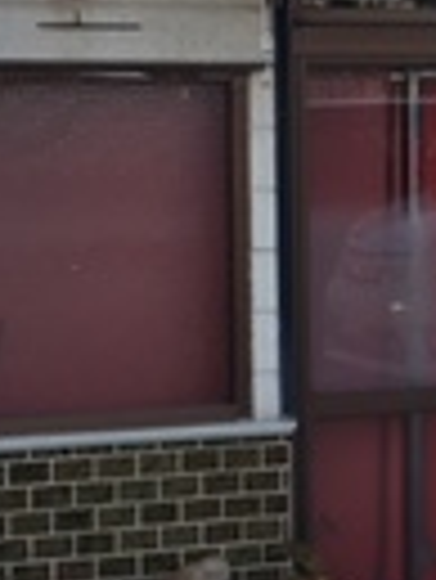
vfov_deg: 13.7
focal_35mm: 144
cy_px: 175
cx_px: 791
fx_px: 2414
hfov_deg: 9.8
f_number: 2.2
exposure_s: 1/345
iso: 25
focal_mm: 4.15
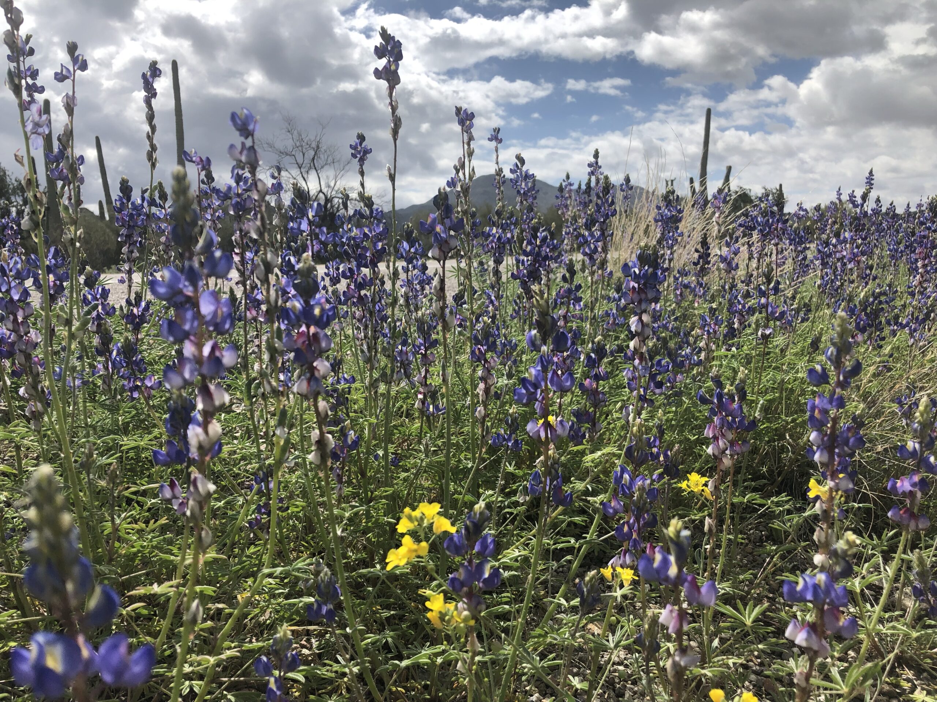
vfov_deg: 49.7
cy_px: 351
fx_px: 758
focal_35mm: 28
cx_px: 468
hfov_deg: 63.4
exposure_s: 1/3003
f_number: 1.8
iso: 20
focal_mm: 4
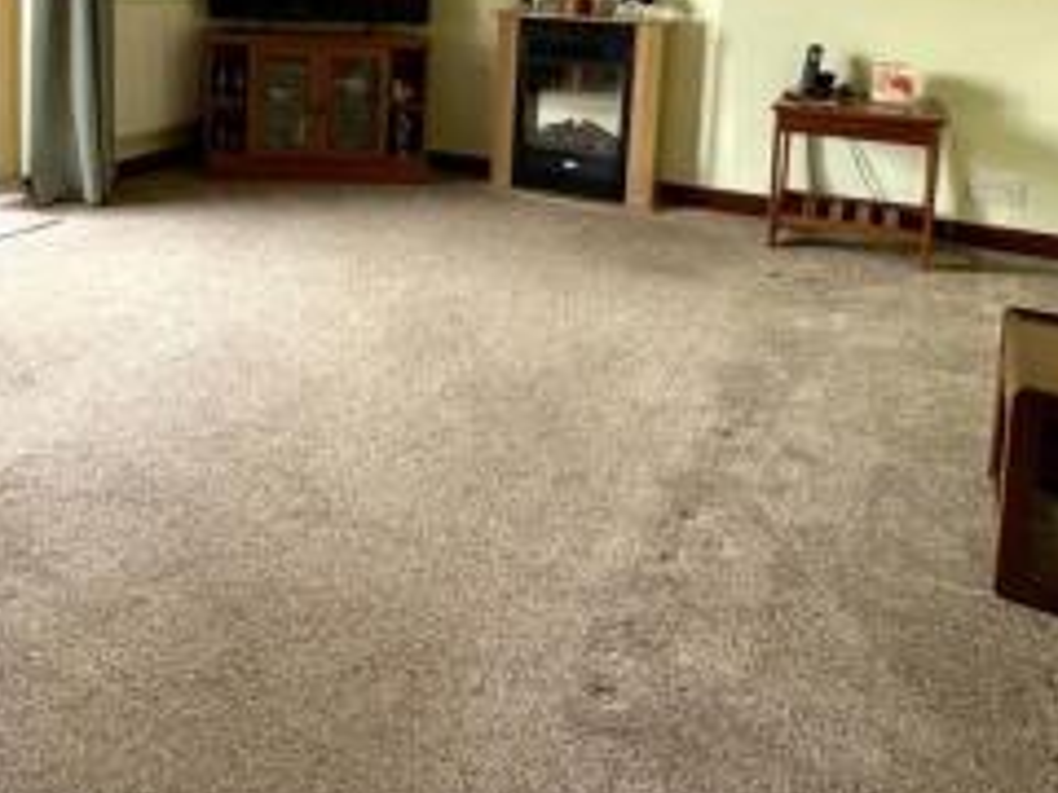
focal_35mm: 34
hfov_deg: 51.3
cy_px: 55
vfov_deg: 38.4
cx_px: 245
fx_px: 1039
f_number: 2.2
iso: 125
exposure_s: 1/102
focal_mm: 2.22
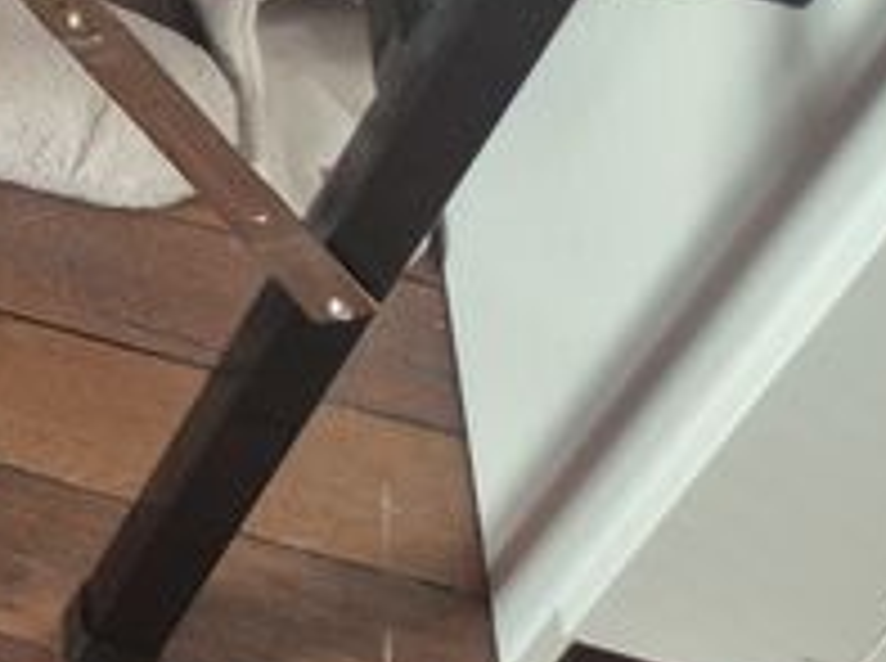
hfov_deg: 12.5
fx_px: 2989
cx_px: -1336
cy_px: -608
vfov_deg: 11.5
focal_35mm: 117
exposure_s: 1/30
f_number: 1.8
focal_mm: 5.4
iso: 640
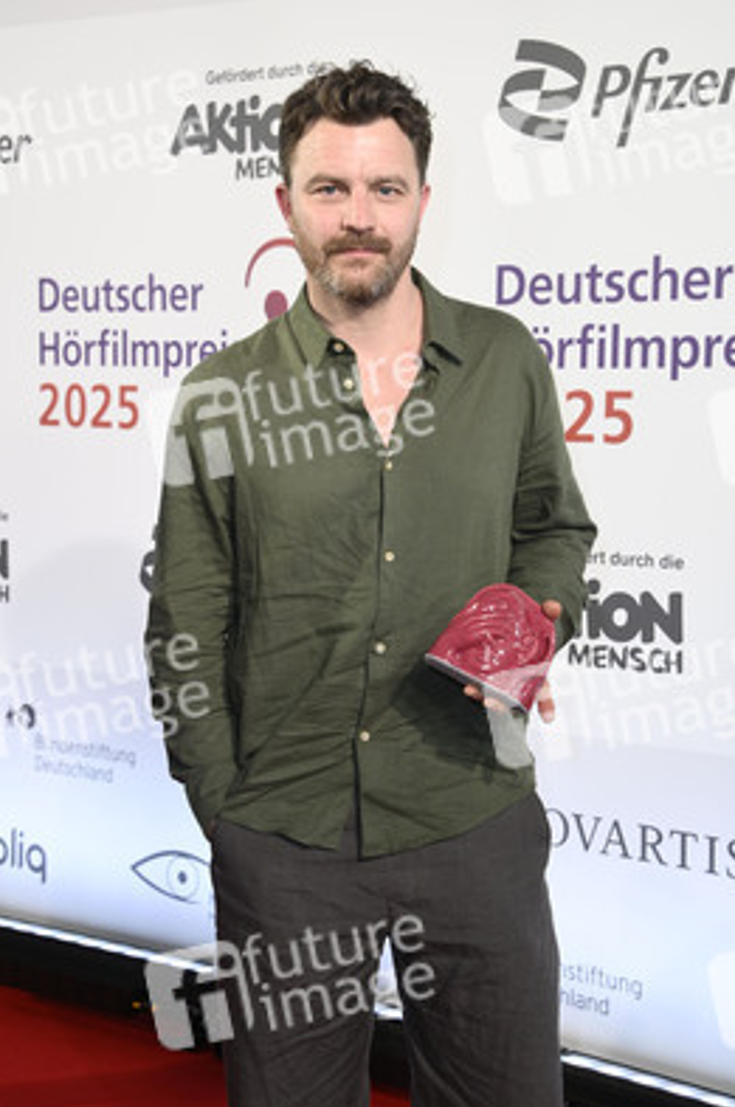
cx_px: 372
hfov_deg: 23.7
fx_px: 1750
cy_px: 561
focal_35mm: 57
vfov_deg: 35.1
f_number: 5.6
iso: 1600
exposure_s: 1/200
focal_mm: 56
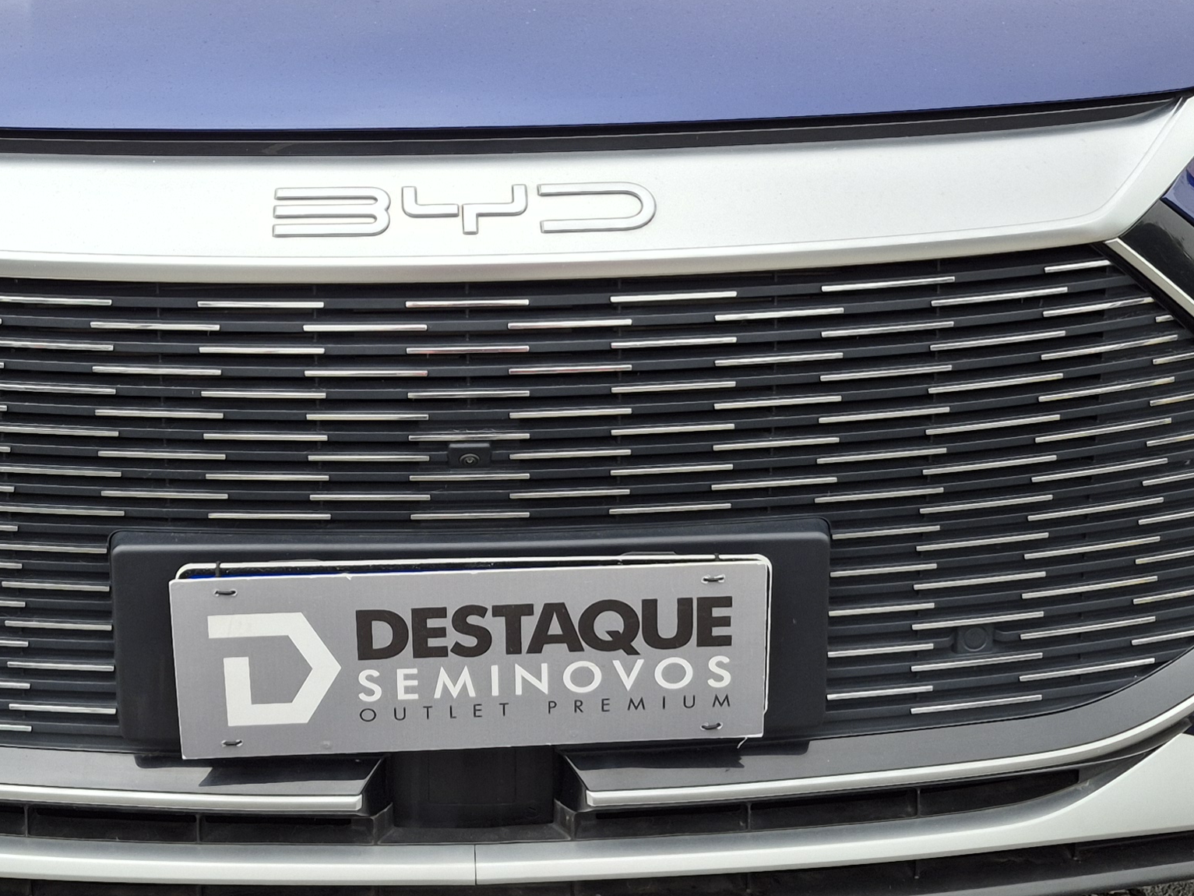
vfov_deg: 23.7
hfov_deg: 32.0
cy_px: 76
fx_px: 2070
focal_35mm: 60
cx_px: 433
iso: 25
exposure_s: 1/445
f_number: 1.8
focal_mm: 5.4
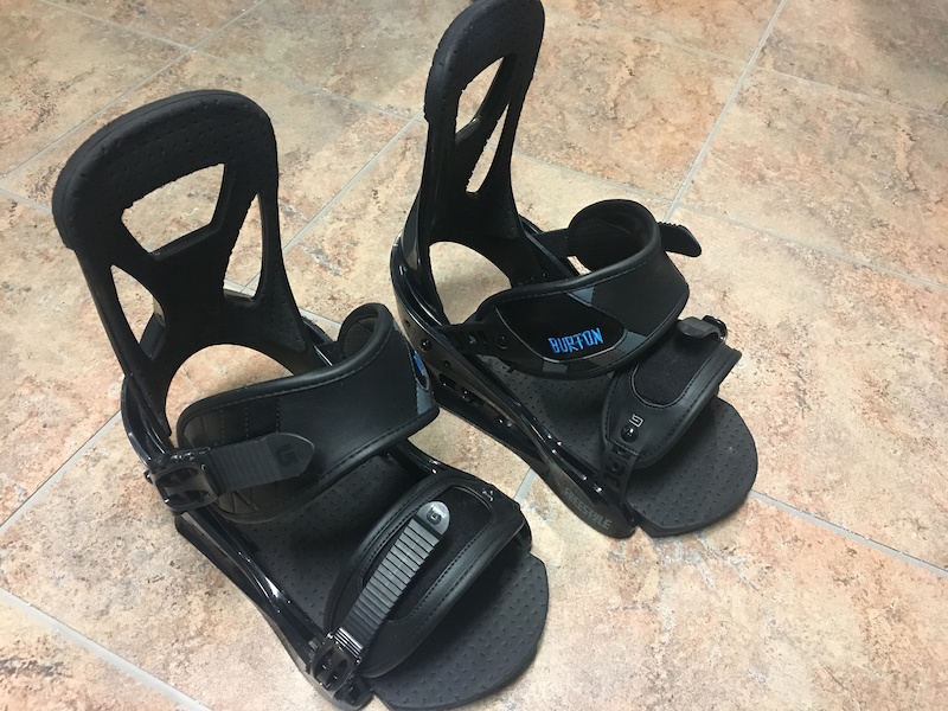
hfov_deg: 61.7
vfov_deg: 48.2
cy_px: 356
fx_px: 794
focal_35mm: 29
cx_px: 474
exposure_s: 1/15
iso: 250
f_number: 2.2
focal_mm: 4.15
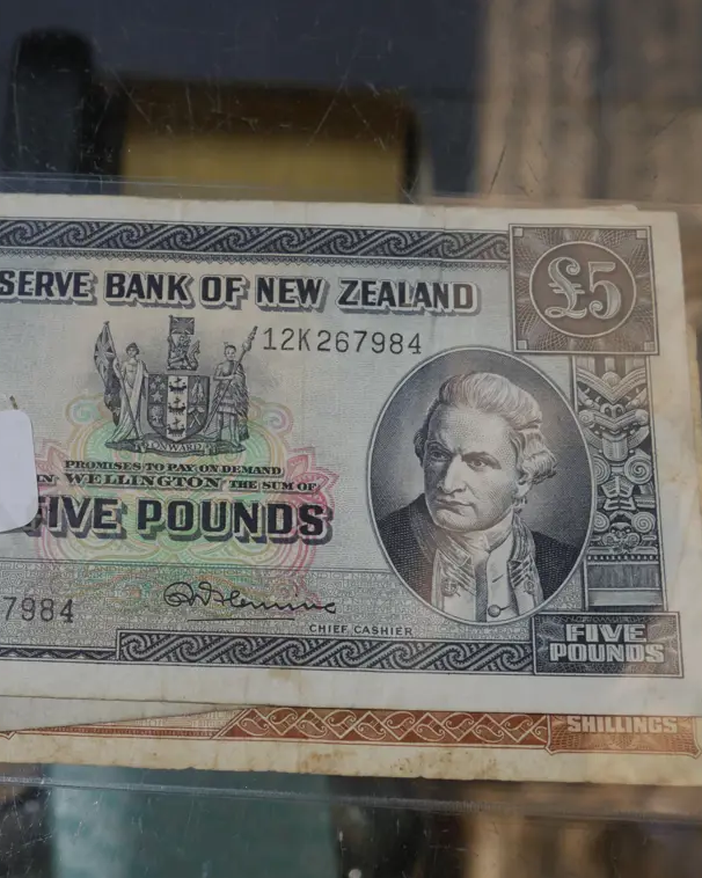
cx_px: 149
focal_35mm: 66
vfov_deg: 28.7
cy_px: 444
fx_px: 1715
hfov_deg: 22.8
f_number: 5.3
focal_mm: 25
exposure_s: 1/100
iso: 200
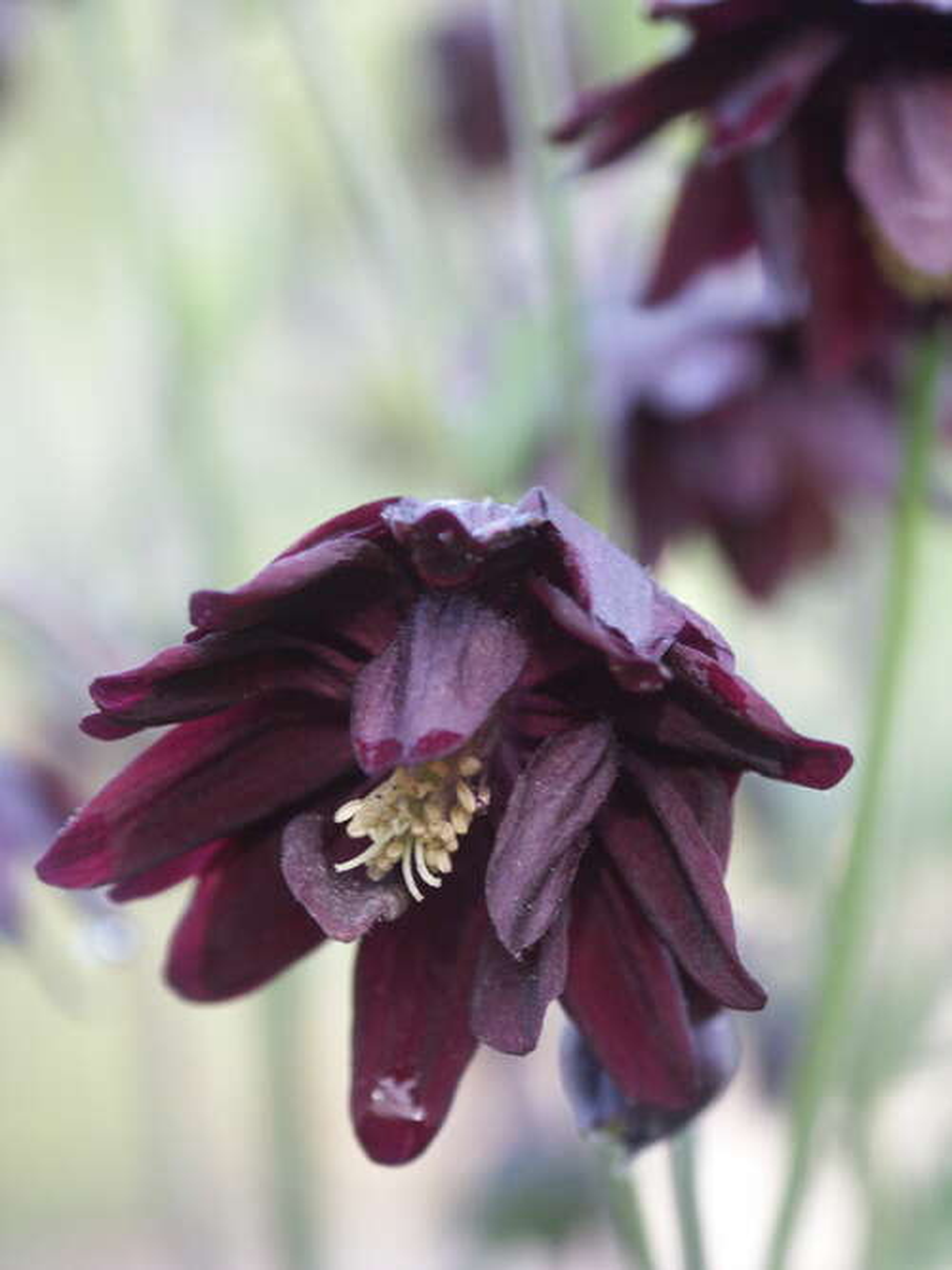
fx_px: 7336
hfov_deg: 7.4
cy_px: 635
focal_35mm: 200
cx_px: 476
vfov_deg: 9.9
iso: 200
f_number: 3.5
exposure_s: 1/180
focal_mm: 50.69
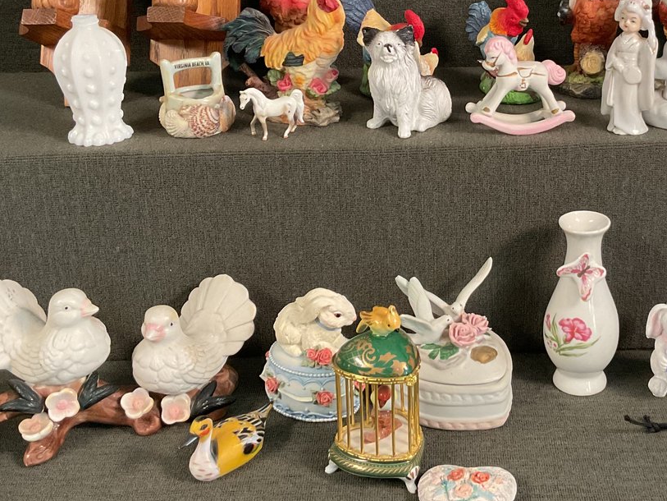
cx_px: 475
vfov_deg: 26.8
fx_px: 1041
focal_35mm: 54
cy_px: 142
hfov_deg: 35.0
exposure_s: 1/60
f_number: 1.8
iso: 250
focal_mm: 3
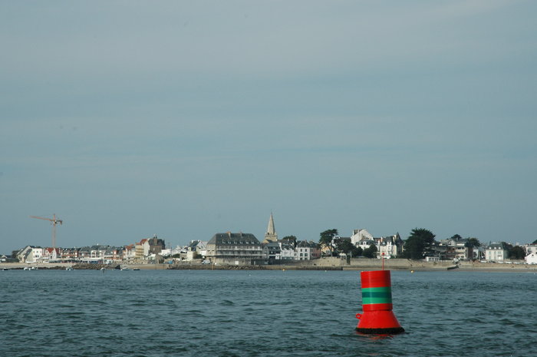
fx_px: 1564
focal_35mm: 105
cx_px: 268
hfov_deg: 19.5
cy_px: 178
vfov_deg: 13.0
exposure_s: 1/640
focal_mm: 70
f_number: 13
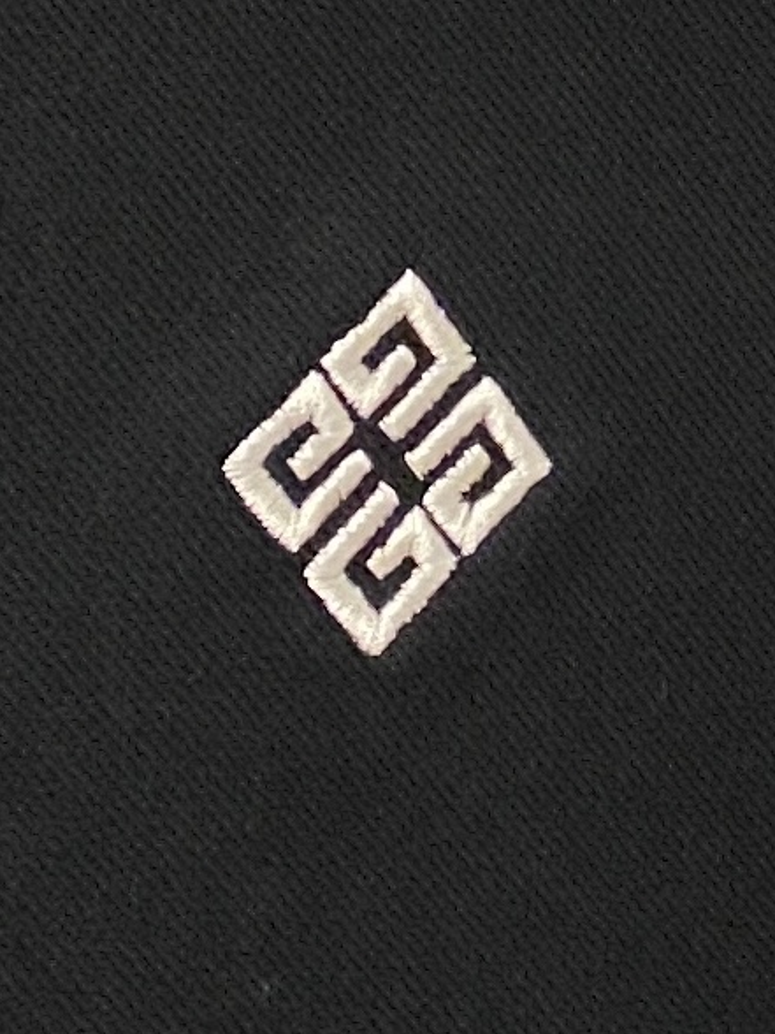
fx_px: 836
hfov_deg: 49.7
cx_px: 372
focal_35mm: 28
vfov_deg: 63.4
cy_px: 497
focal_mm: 4.25
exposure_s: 1/100
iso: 125
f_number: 1.8
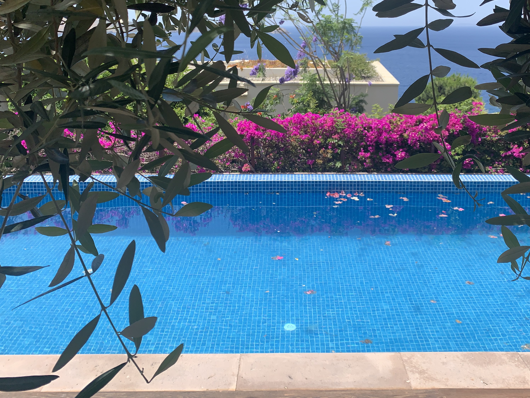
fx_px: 536
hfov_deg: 52.5
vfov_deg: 40.2
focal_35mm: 35
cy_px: 131
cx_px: 300
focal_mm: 4.25
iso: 25
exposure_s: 1/1299
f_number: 1.8
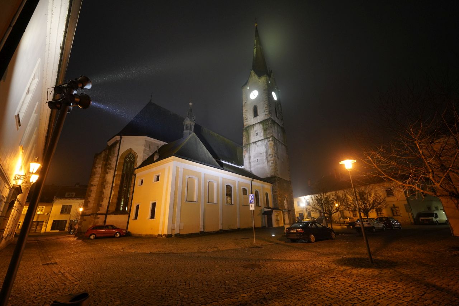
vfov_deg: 81.2
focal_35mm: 14
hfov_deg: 104.2
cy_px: 153
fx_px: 179
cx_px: 230
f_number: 1.8
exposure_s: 1/50
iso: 3200
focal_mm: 14
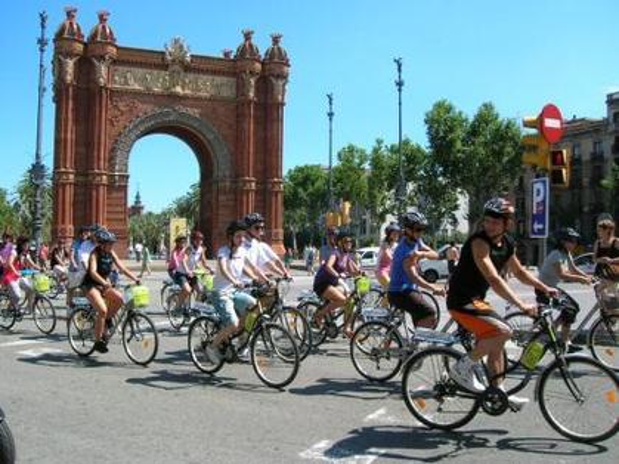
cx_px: 310
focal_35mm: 34
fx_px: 608
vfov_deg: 41.8
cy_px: 232
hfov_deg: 54.0
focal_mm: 5.7
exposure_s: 1/270
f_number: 4.9
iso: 50
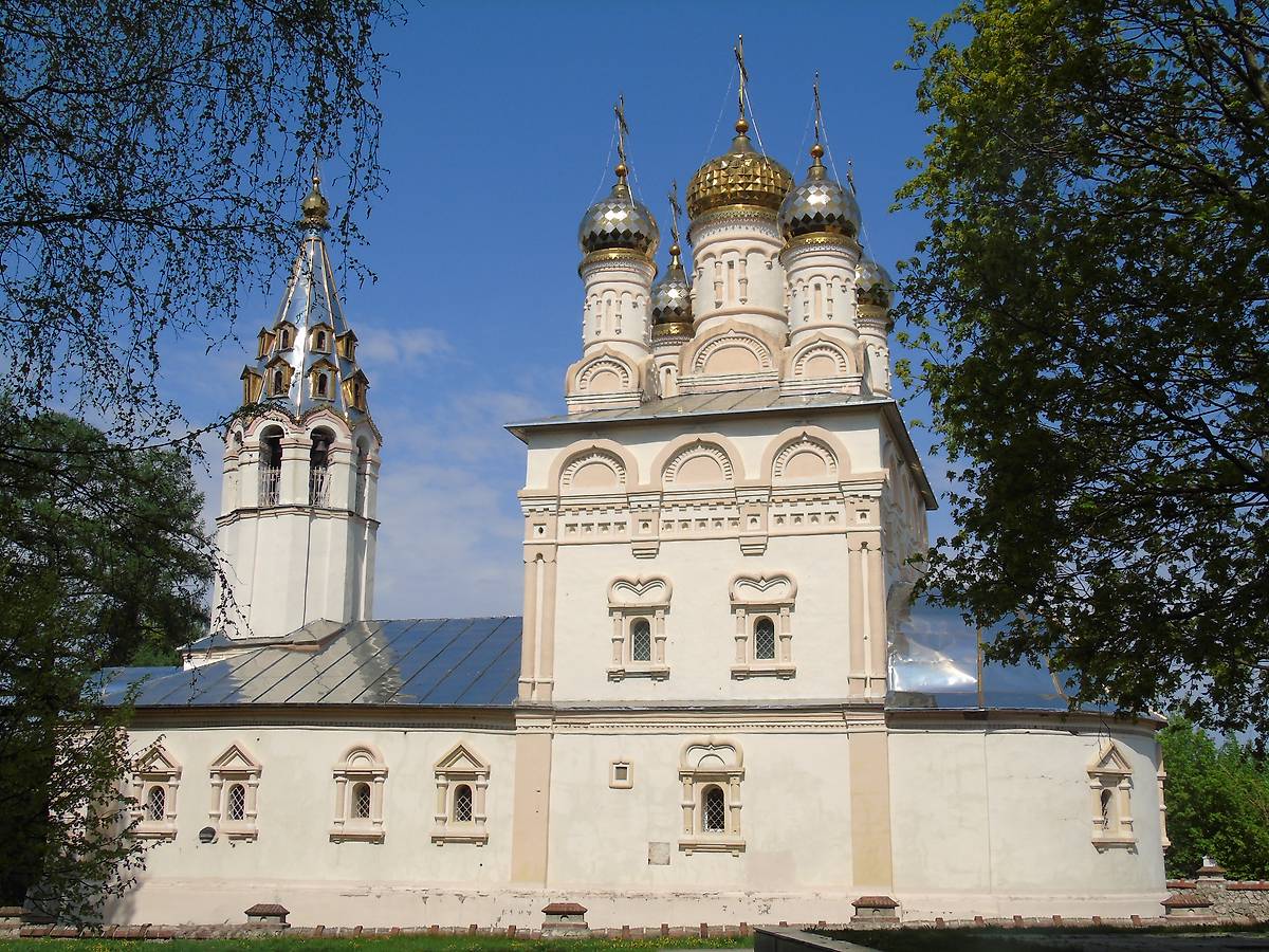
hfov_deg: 46.8
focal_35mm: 40
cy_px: 476
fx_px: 1466
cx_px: 634
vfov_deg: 36.0
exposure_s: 1/1000
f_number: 4.6
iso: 80
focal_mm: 7.1
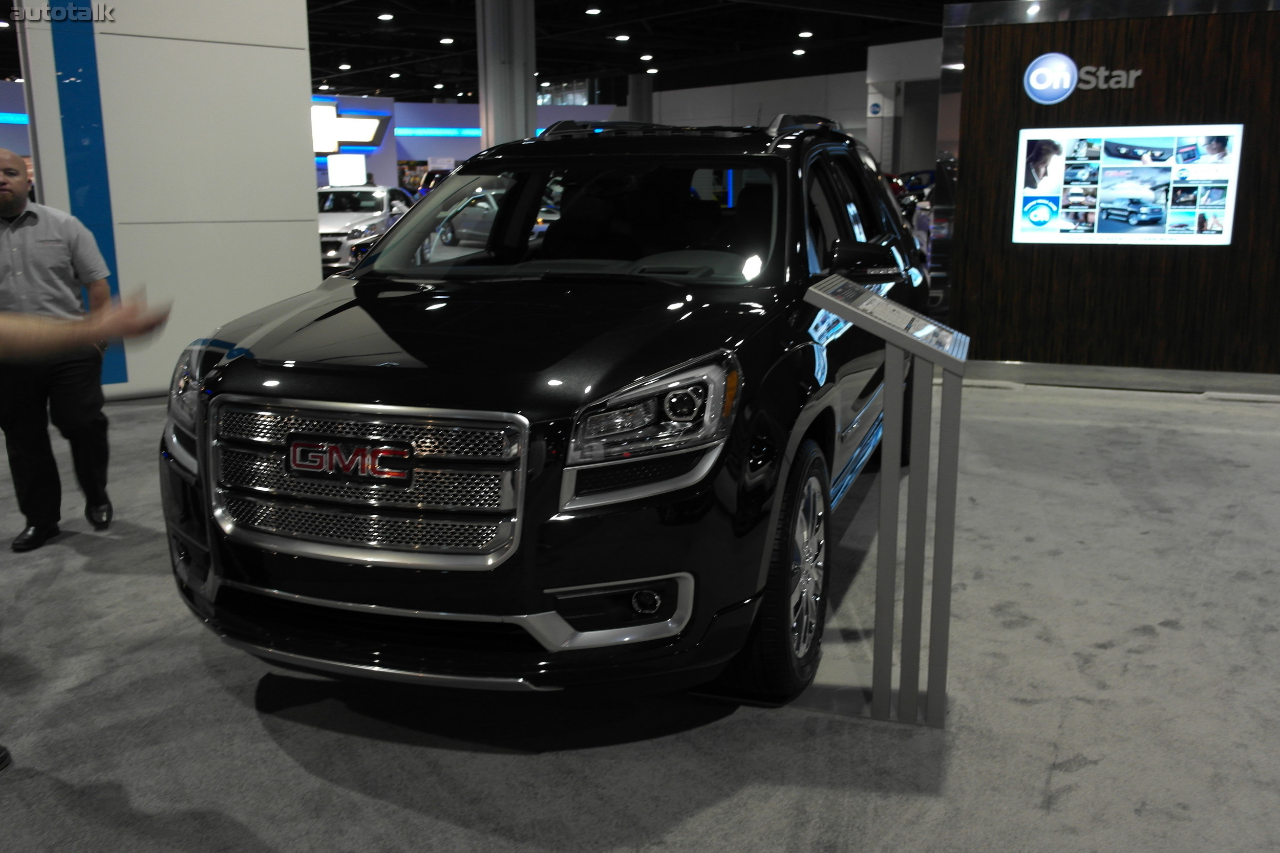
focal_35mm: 30
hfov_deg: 61.9
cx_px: 640
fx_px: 1067
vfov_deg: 43.6
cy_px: 426
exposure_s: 1/40
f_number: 3.5
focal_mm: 20
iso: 400
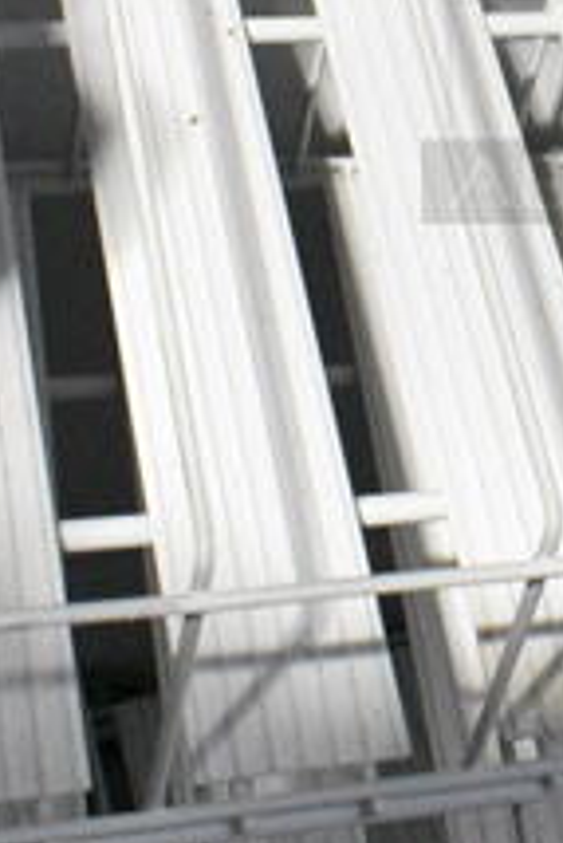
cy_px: 18
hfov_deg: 11.4
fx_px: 2693
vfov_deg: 17.4
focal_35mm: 115
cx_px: 862
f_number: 7.1
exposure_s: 1/200
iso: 6400
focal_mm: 18
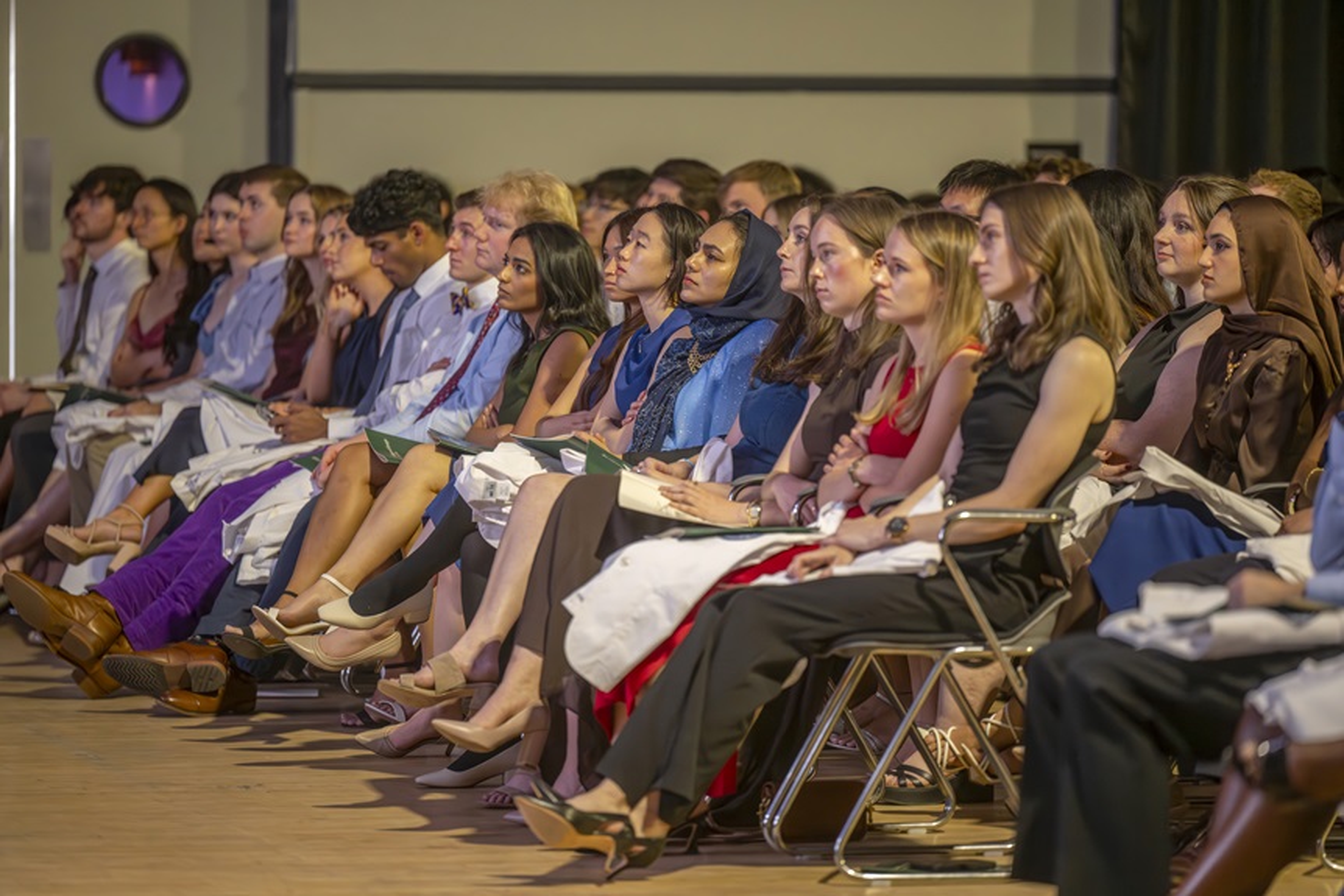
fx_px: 7467
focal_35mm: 200
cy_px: 448
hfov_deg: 10.3
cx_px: 672
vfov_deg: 6.9
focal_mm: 200
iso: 1600
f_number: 2.8
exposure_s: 1/80
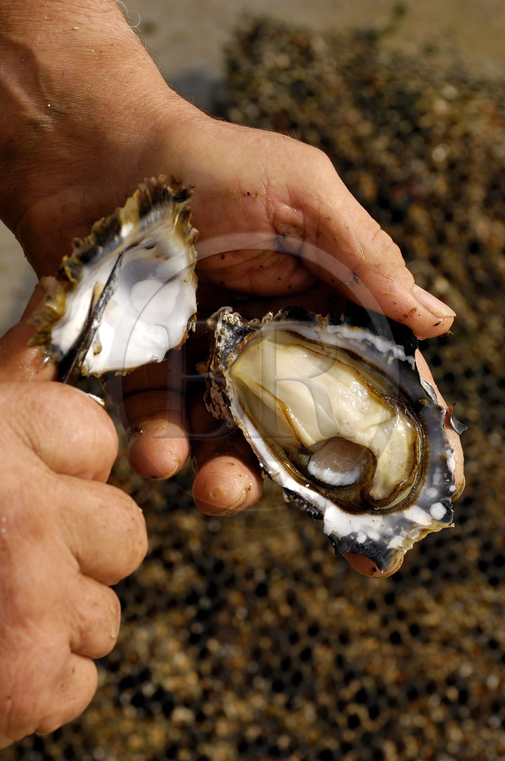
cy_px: 380
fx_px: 1963
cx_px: 252
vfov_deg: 21.9
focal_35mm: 93
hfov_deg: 14.7
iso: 100
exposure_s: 1/200
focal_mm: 62
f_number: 9
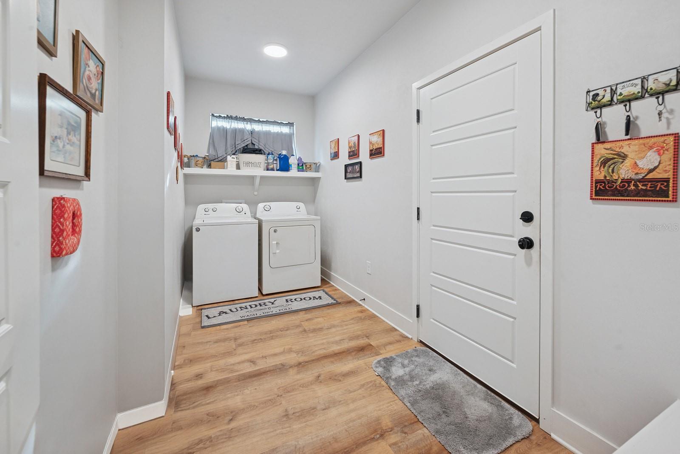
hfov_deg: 104.2
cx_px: 340
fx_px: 265
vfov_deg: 81.3
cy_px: 227
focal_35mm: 14
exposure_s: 1/15
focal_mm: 14
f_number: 9
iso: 400
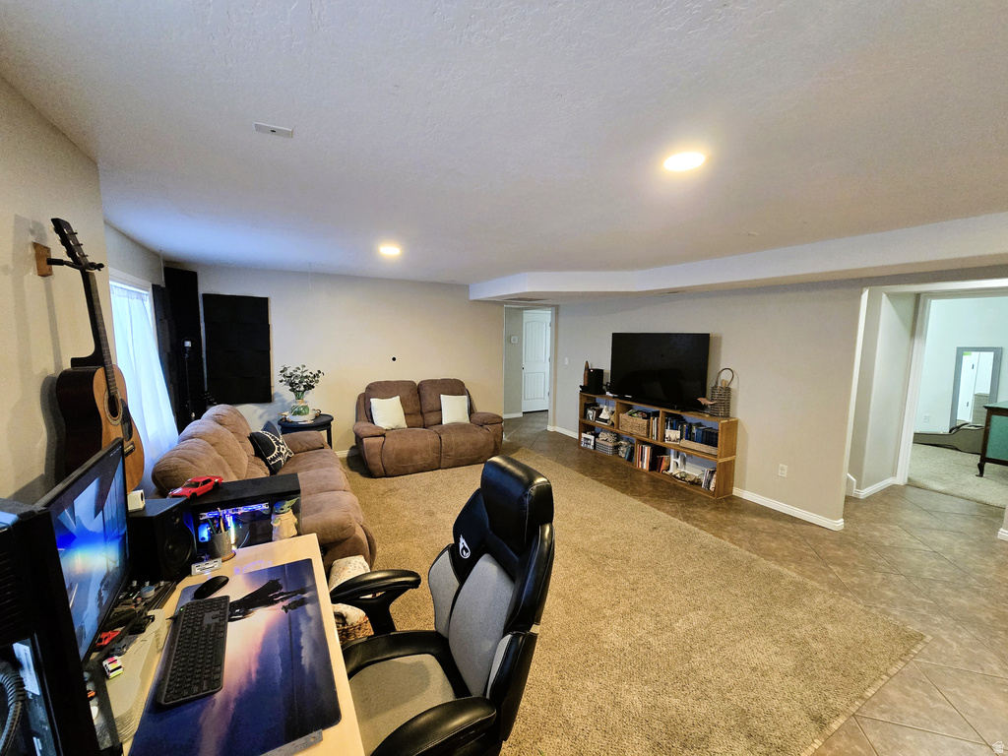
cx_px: 504
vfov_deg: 89.9
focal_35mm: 13
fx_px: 379
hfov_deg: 106.2
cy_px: 378
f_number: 2.2
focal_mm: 2.2
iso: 640
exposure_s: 1/60
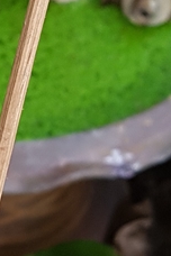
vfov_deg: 12.7
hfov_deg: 8.3
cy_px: 164
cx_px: -74
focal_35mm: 162
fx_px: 1154
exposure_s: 1/120
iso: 80
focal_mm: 4.2
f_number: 1.7
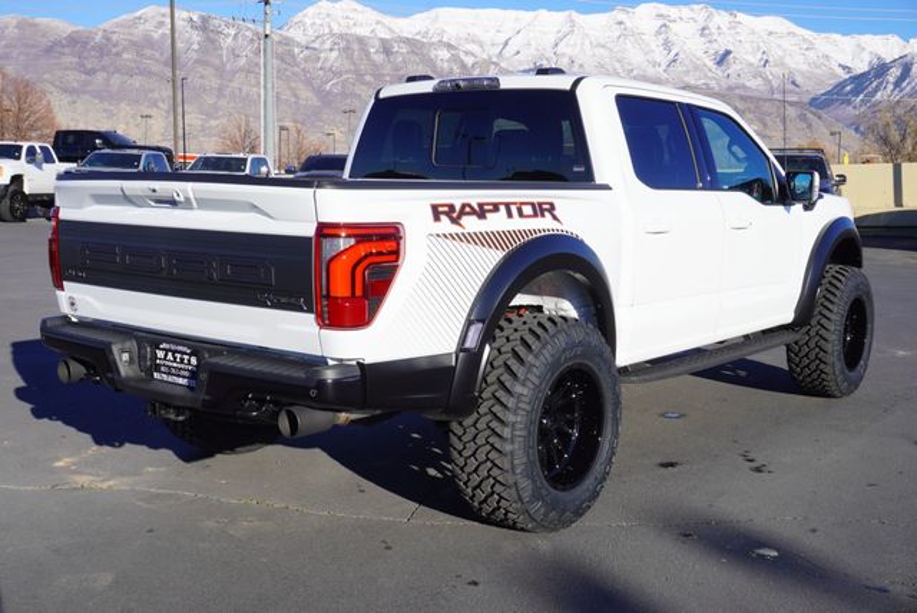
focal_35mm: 40
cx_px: 458
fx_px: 1033
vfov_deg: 33.1
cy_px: 306
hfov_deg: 47.9
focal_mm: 27
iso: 100
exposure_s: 1/125
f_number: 11
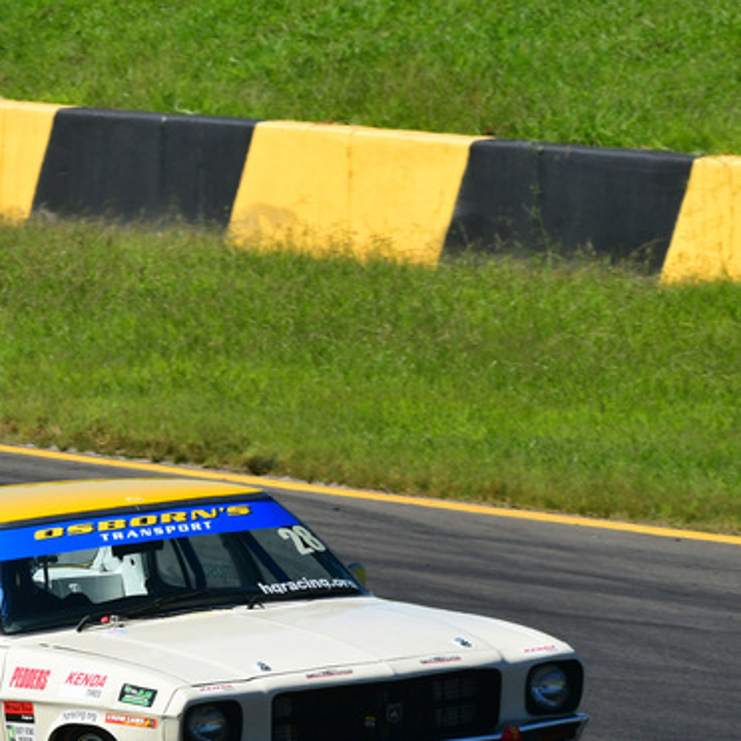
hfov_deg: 2.1
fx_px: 20586
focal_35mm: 850
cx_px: 114
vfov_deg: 2.1
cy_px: 442
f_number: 13
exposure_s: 1/640
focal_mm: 310
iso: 500
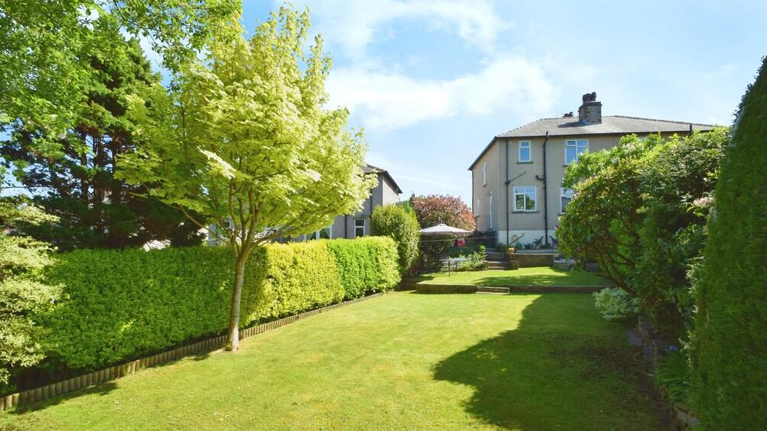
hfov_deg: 99.4
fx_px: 325
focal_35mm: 16
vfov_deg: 67.1
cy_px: 224
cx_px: 379
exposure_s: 1/400
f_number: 11
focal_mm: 10
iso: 400
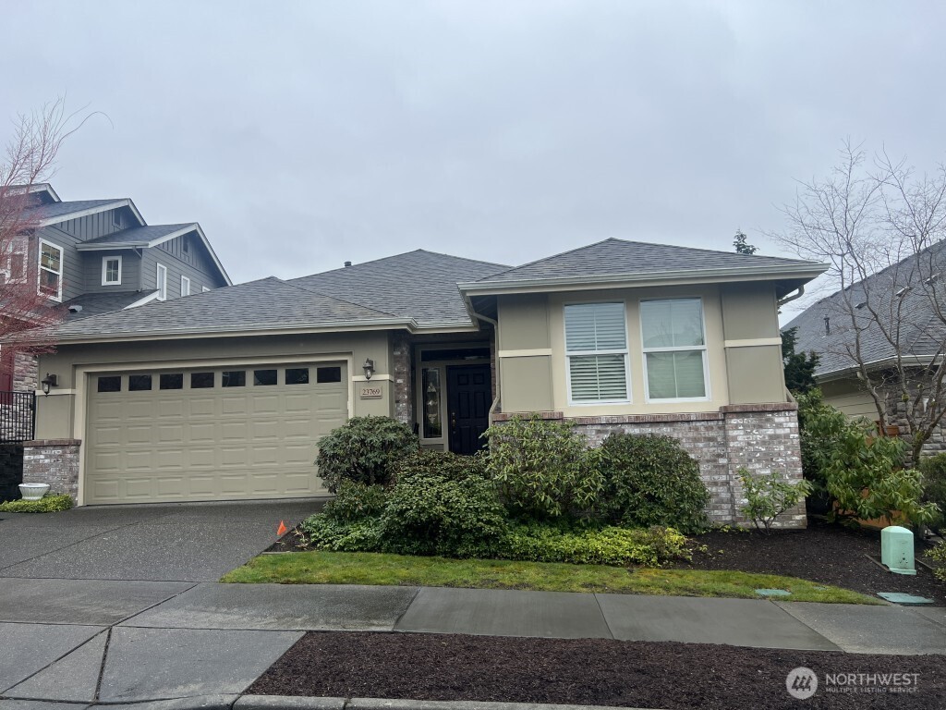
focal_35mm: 26
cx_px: 473
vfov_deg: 53.1
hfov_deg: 67.3
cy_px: 355
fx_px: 711
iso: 50
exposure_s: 1/1280
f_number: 1.5
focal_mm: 5.7
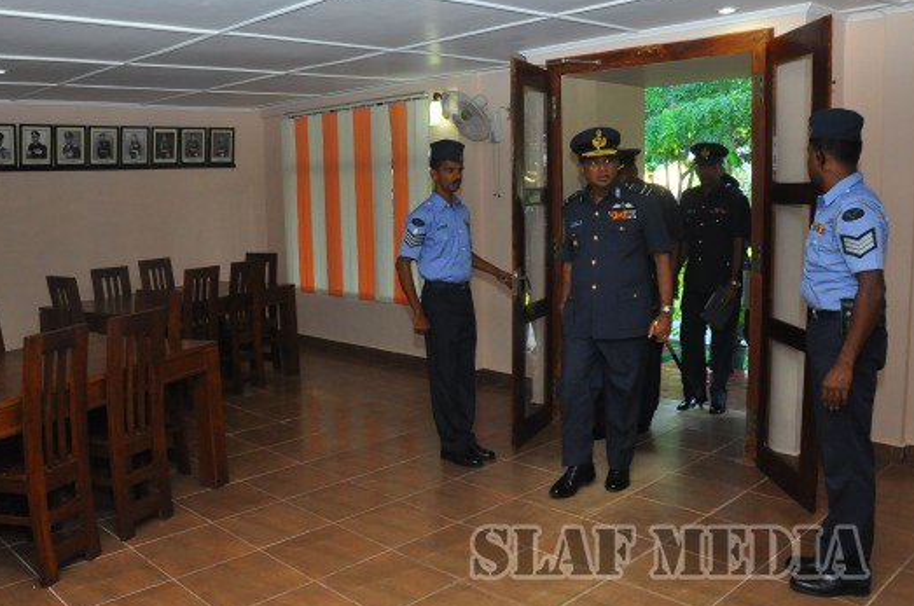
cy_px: 295
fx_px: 786
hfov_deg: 60.2
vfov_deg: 42.2
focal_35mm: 31
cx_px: 402
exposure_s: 1/100
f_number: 7.1
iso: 1250
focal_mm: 18
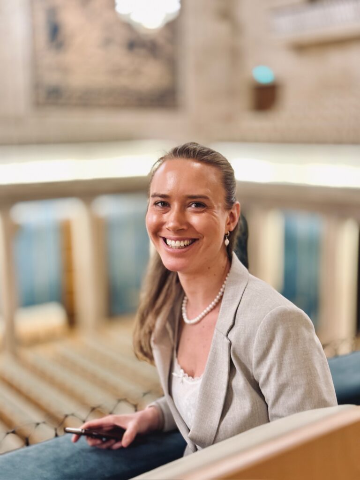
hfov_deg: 30.3
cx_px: 180
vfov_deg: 39.7
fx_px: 666
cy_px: 240
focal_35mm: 48
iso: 250
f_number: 1.78
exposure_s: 1/33
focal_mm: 6.76
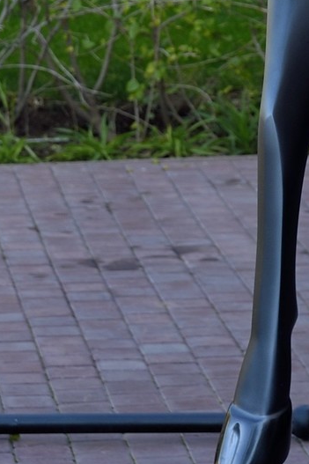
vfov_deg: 8.2
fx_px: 3053
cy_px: -549
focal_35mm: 237
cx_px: 207
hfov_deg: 5.8
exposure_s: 1/100
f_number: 5.6
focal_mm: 52
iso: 400
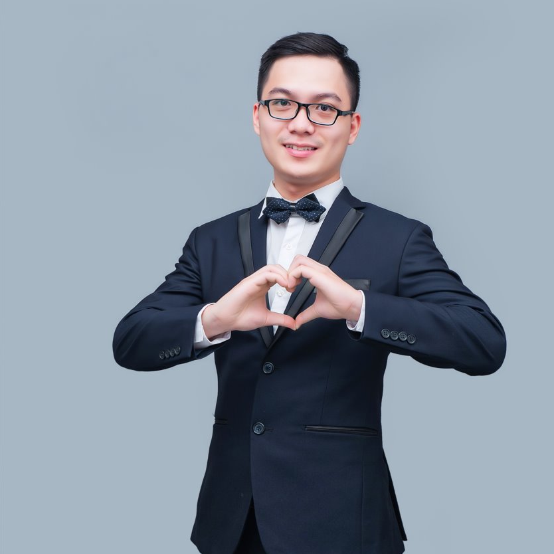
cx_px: 282
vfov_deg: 32.7
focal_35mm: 52
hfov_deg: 32.8
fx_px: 942
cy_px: 338
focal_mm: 40
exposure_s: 1/125
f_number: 7.1
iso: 200
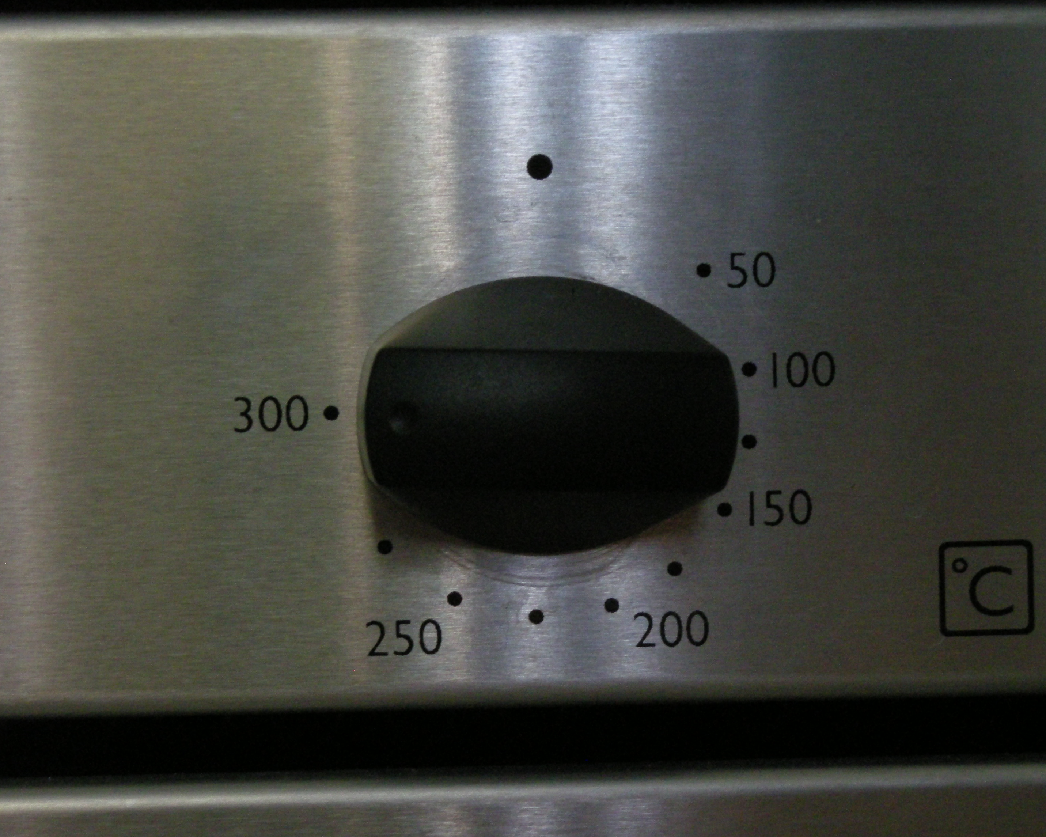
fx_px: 3406
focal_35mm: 110
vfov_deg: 14.0
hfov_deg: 17.5
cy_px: 418
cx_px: 535
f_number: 4.7
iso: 400
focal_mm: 17.1
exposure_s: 1/41.8
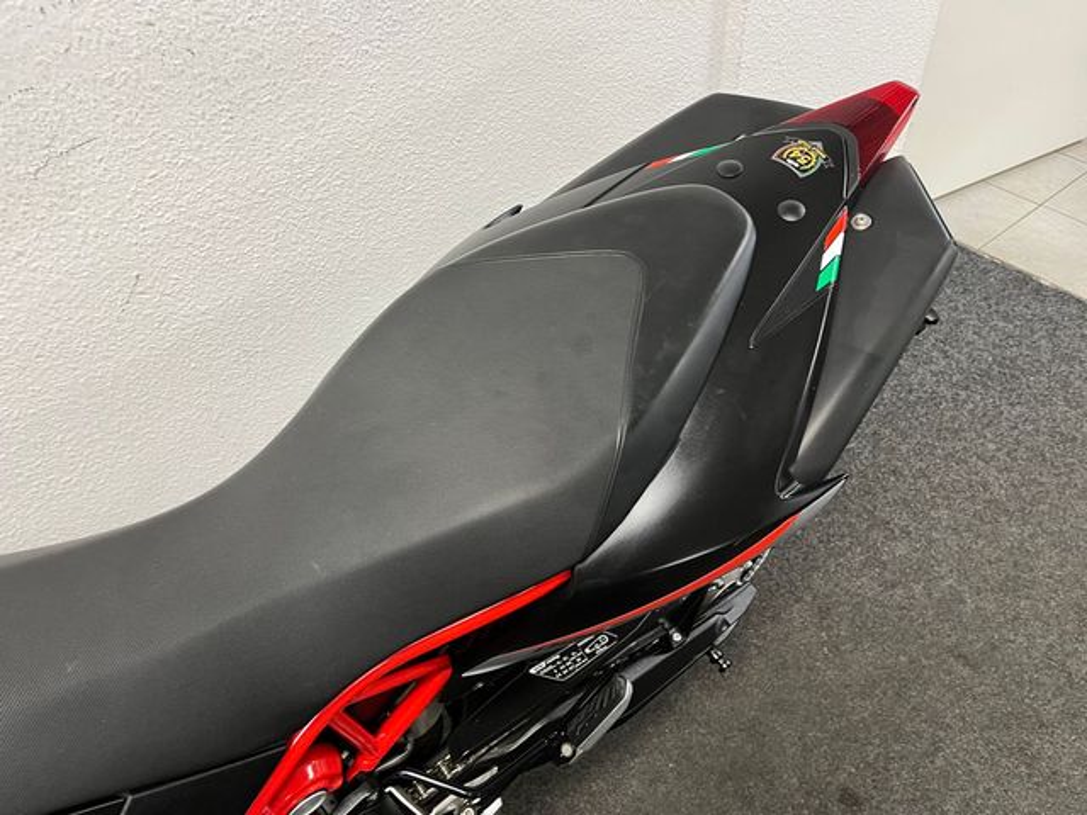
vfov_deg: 53.1
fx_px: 816
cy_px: 408
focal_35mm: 26
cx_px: 544
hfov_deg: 67.3
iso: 125
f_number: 1.6
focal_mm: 5.1
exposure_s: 1/50
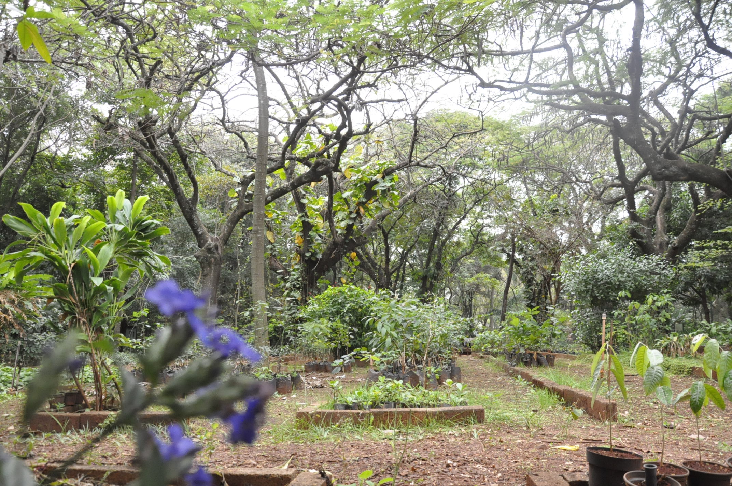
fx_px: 548
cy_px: 243
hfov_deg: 67.4
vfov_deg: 47.8
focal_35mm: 27
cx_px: 366
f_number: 5.6
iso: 3200
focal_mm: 18
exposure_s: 1/400
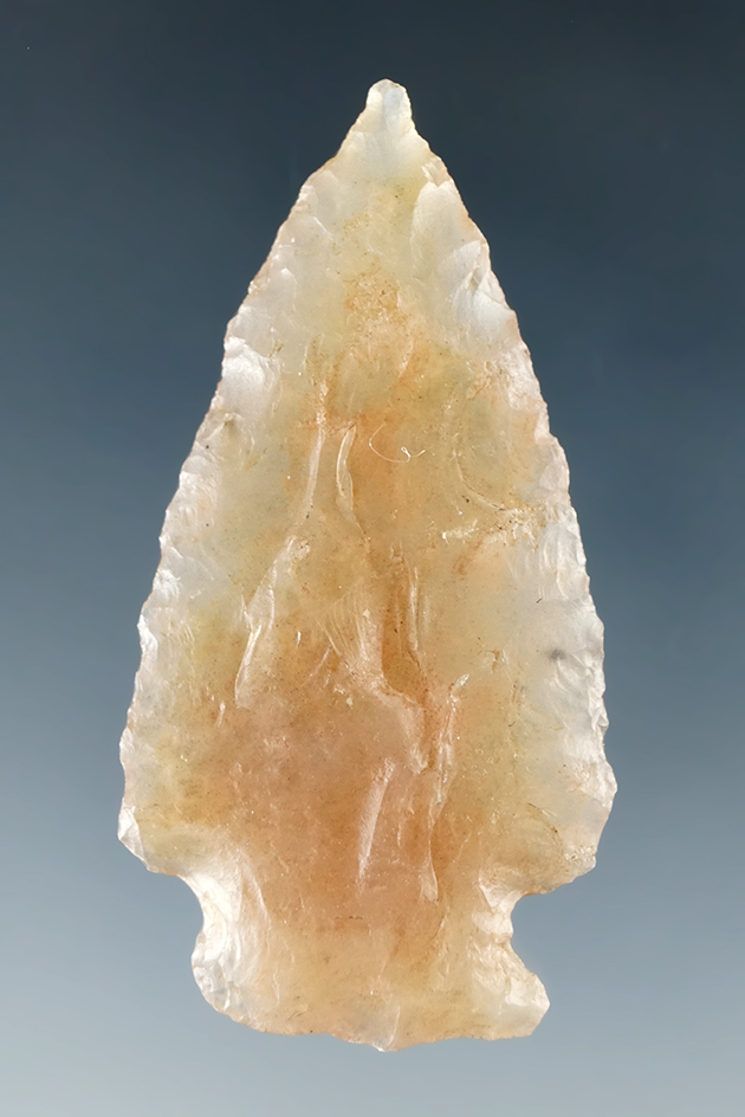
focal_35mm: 75
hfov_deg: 18.2
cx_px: 372
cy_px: 558
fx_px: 2326
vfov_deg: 27.0
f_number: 7.1
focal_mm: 50
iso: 1600
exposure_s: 1/125
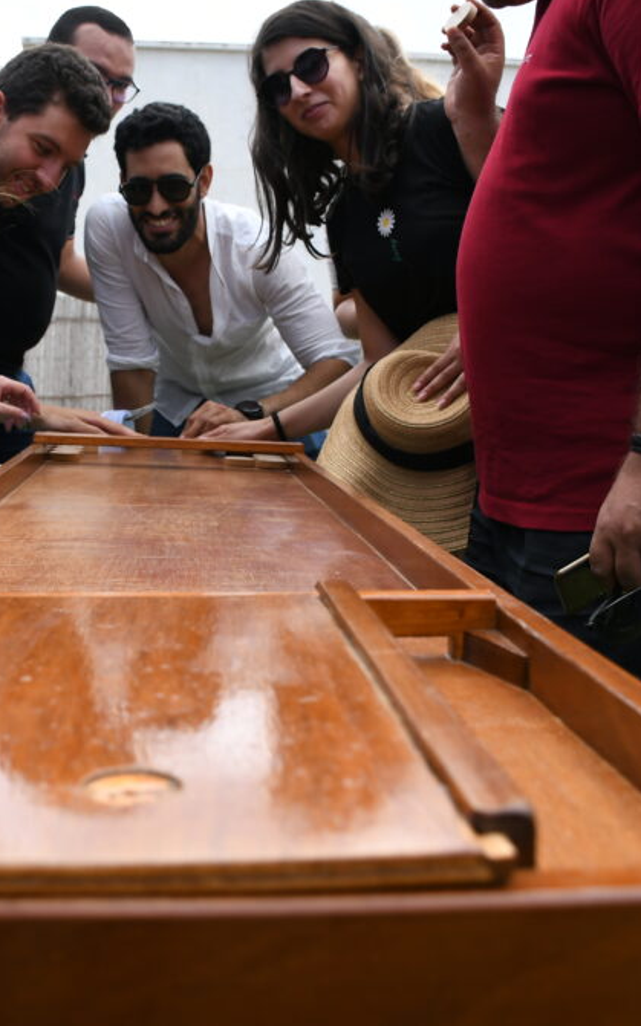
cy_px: 505
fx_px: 1175
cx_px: 158
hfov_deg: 30.0
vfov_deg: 47.2
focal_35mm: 42
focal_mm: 18
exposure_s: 1/320
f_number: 4.5
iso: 100
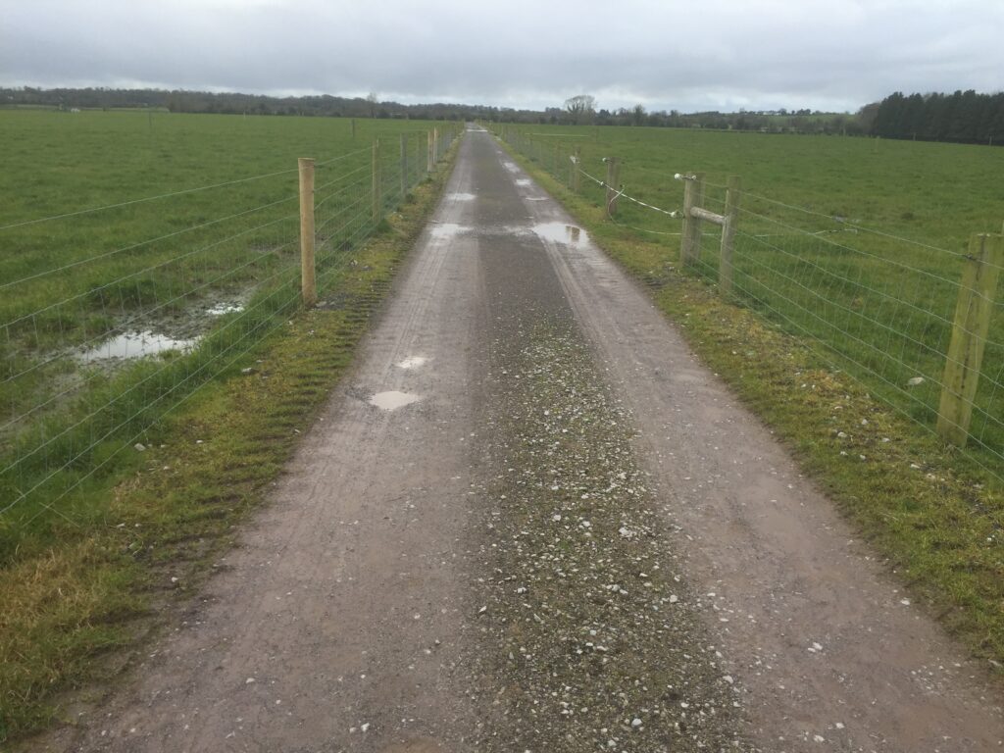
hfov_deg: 61.7
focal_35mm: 29
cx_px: 502
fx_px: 841
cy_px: 376
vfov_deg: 48.2
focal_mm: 4.15
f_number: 2.2
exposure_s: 1/1014
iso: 32
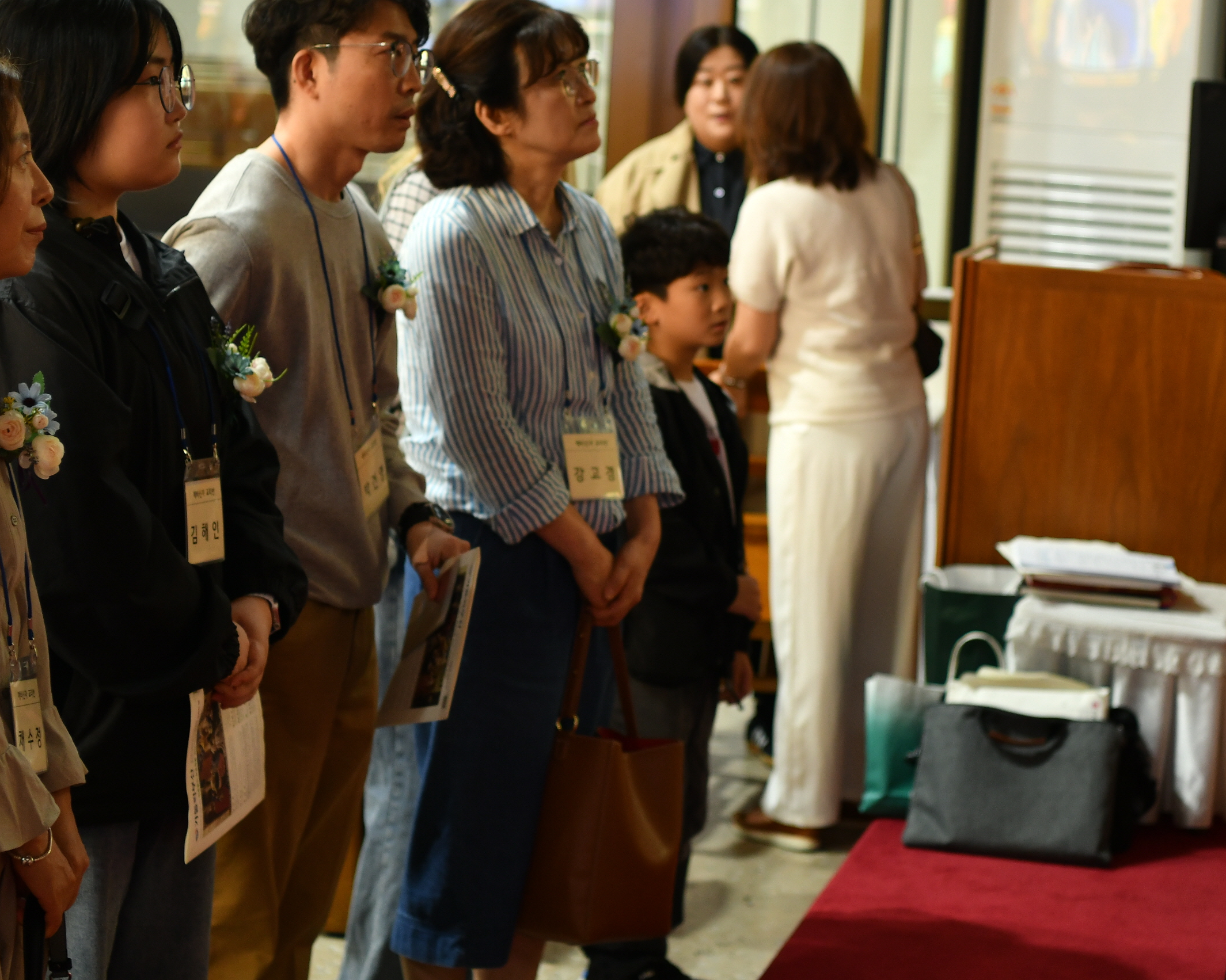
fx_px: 3302
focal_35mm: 91
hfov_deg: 21.0
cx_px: 623
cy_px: 309
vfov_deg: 16.8
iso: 400
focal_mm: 50
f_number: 2.8
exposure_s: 1/100
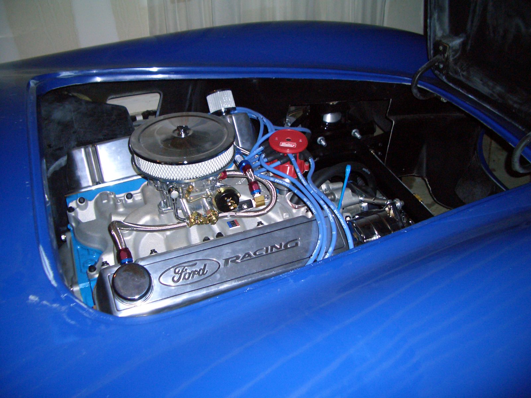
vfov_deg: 40.7
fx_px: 537
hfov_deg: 52.6
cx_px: 266
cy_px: 199
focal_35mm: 35
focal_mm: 5.8
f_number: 2.6
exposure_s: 1/60
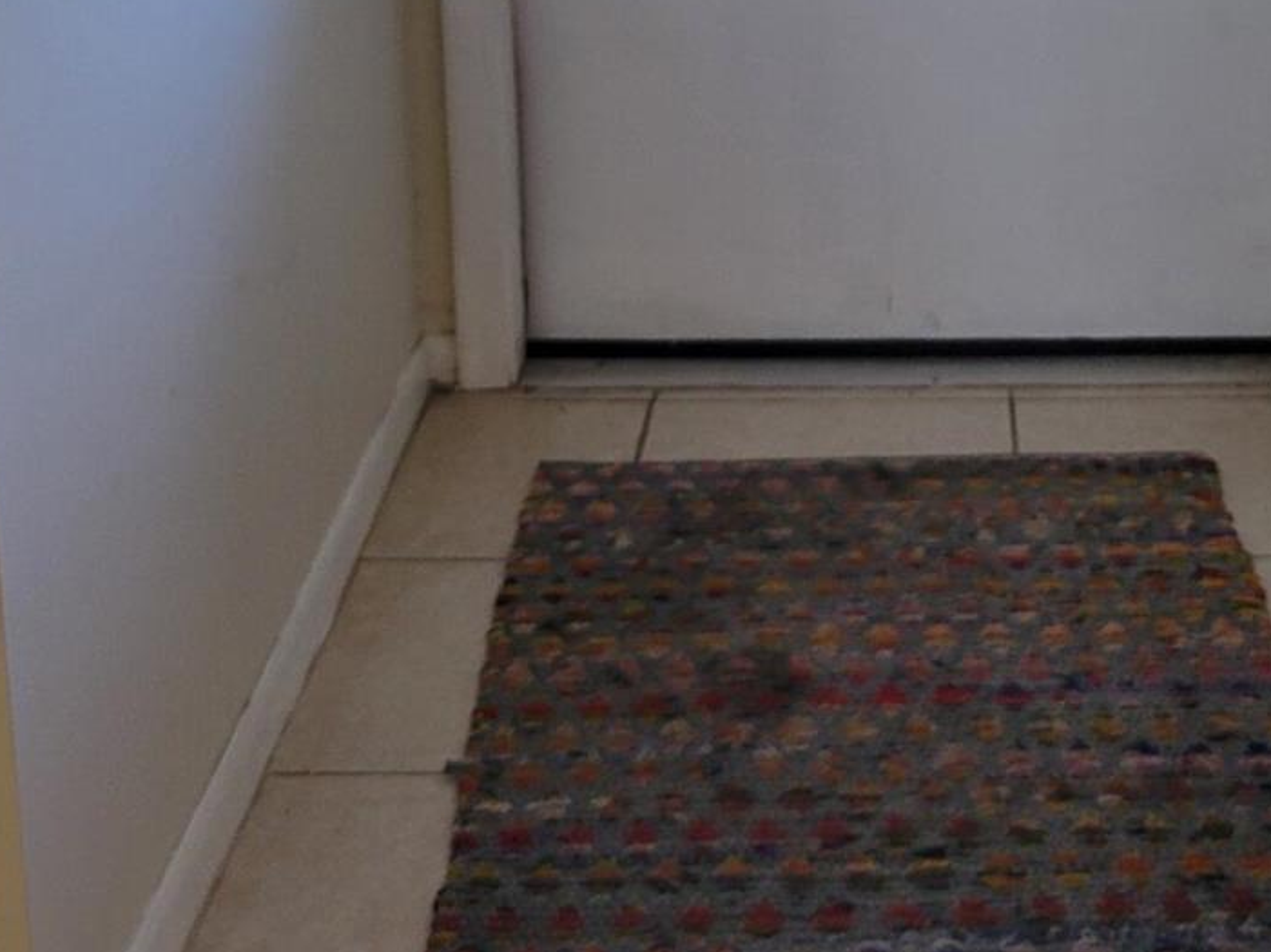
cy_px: -138
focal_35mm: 76
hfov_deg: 25.4
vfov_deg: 18.5
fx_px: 2789
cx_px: 934
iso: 160
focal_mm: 5.4
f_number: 1.8
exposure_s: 1/60
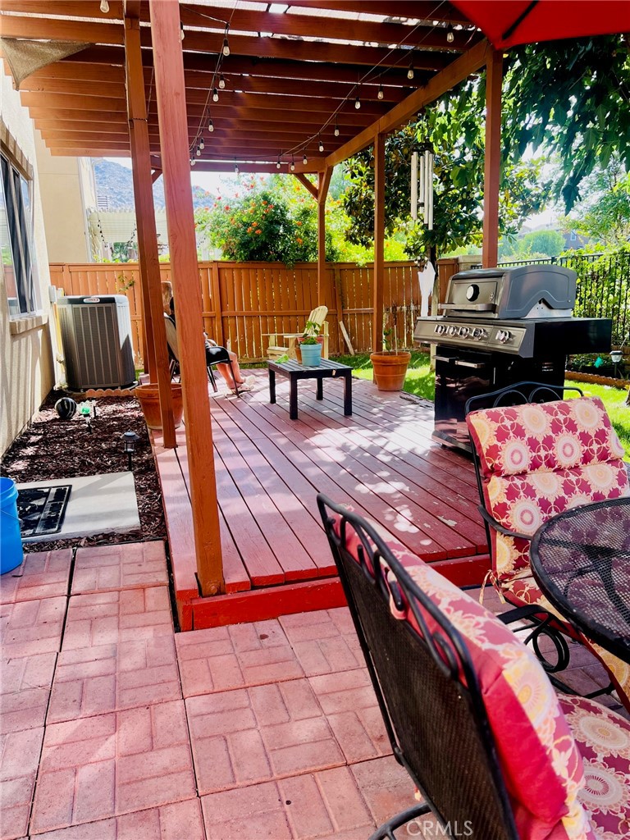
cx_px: 315
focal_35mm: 26
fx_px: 631
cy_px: 420
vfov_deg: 67.3
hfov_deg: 53.1
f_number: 1.5
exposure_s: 1/439
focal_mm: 5.7
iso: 50
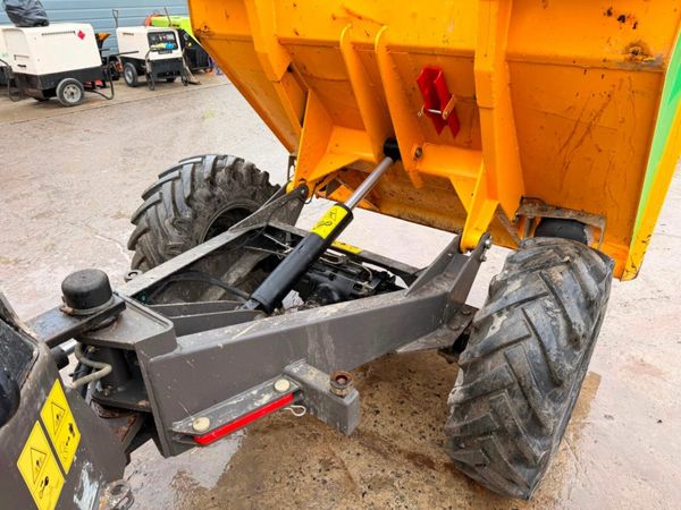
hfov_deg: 71.6
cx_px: 340
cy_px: 255
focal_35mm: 24
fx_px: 472
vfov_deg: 56.8
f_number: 1.78
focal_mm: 6.76
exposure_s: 1/121
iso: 80
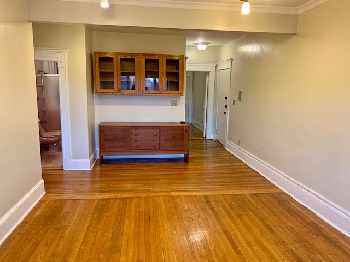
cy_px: 131
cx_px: 175
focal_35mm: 26
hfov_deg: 67.3
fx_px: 263
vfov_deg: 53.1
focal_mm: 4.25
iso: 125
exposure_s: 1/60
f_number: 1.8
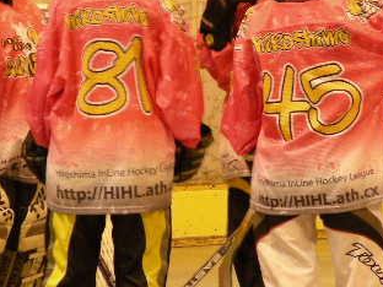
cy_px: 150
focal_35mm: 552
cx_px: 194
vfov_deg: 2.7
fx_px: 6107
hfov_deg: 3.6
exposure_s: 1/18.4
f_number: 3.5
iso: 200
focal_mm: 44.8
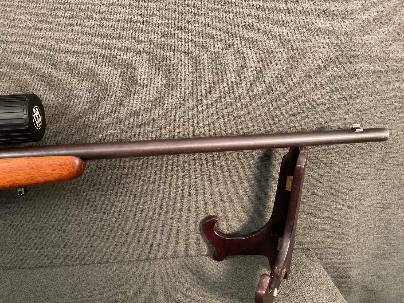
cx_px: 202
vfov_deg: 48.2
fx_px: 338
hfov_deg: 61.7
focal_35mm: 29
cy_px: 152
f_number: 1.8
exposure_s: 1/30
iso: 500
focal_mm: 3
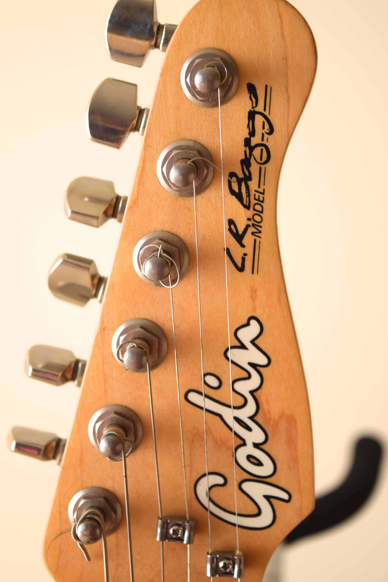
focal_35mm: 72
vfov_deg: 28.1
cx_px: 194
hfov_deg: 18.9
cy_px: 291
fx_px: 1164
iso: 100
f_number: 5.3
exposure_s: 1/60
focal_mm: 48
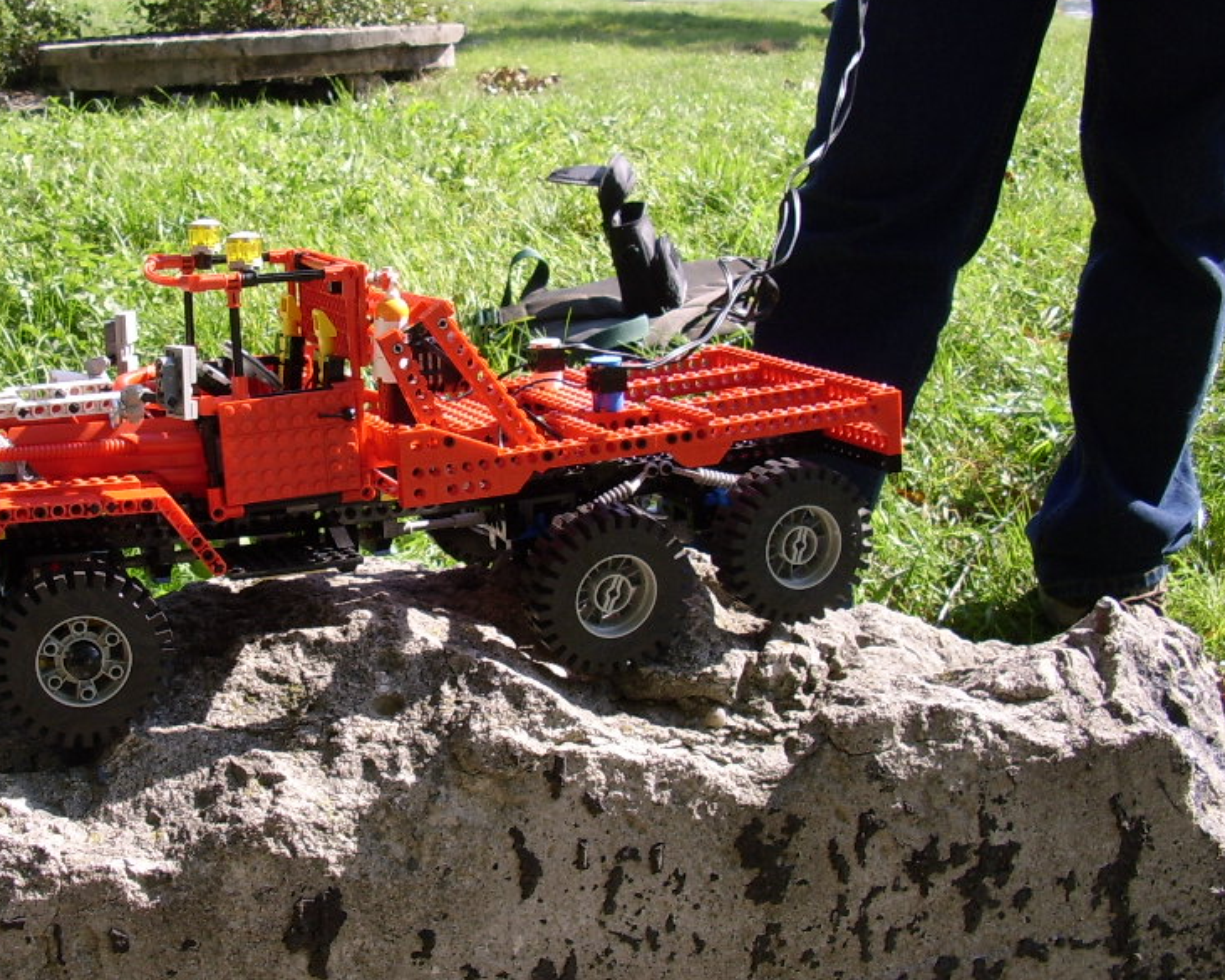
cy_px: 484
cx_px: 387
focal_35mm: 41
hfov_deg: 44.0
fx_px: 1487
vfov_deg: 36.5
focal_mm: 5.8
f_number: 4.1
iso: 71
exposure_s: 1/192
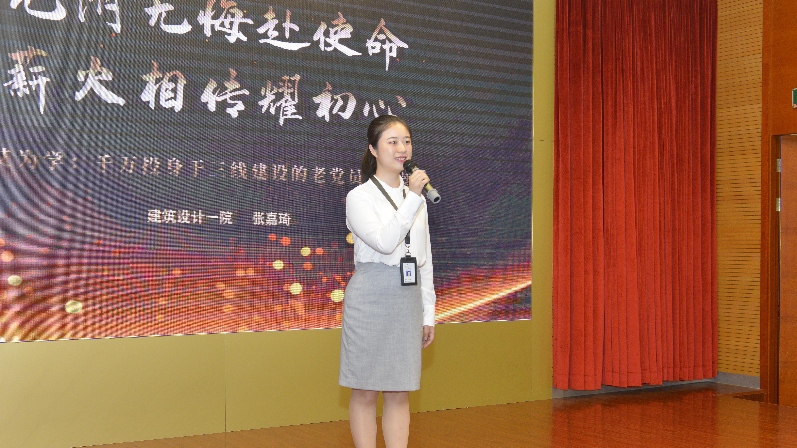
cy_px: 258
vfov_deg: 25.4
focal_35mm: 47
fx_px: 993
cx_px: 394
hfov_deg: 43.7
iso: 1600
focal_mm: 44
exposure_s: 1/100
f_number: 5.6
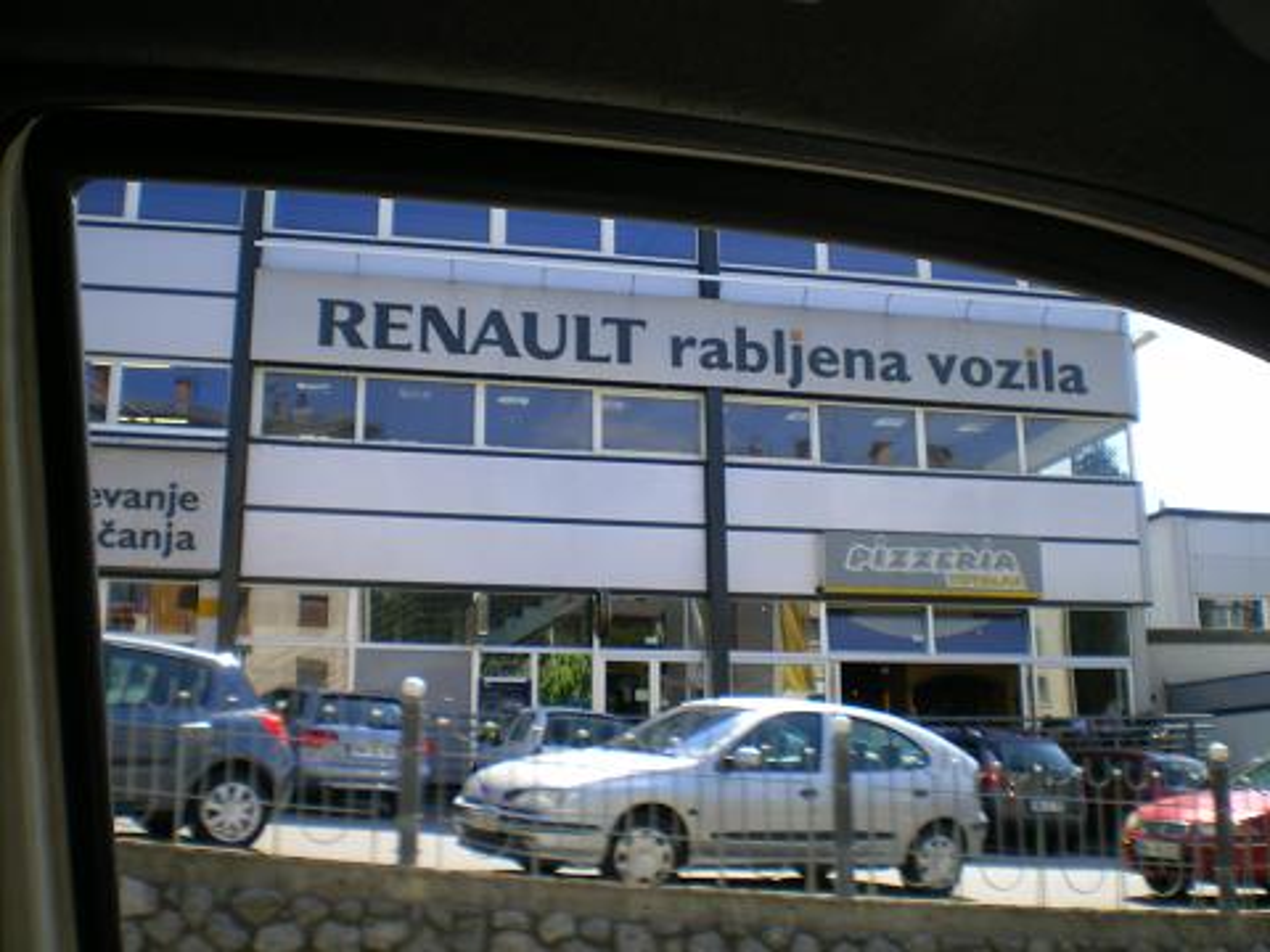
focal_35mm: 38
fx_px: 1394
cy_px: 476
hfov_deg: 49.0
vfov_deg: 37.7
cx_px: 635
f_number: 4.6
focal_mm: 6.3
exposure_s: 1/160
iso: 64
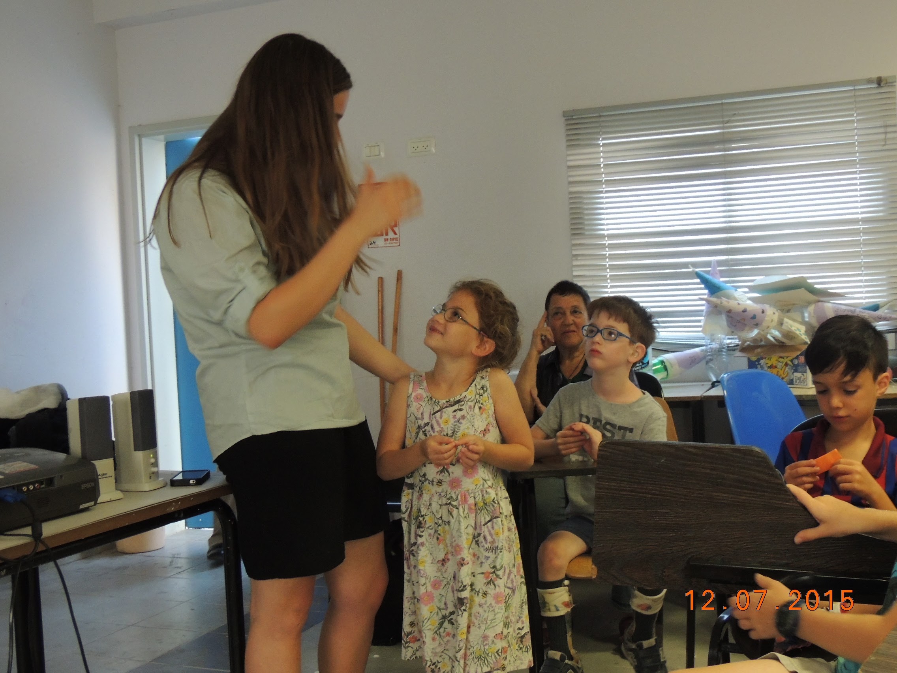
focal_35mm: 43
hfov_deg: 43.9
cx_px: 448
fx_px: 1114
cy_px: 336
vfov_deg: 33.6
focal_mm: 7.6
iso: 560
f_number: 3.4
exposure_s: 1/60
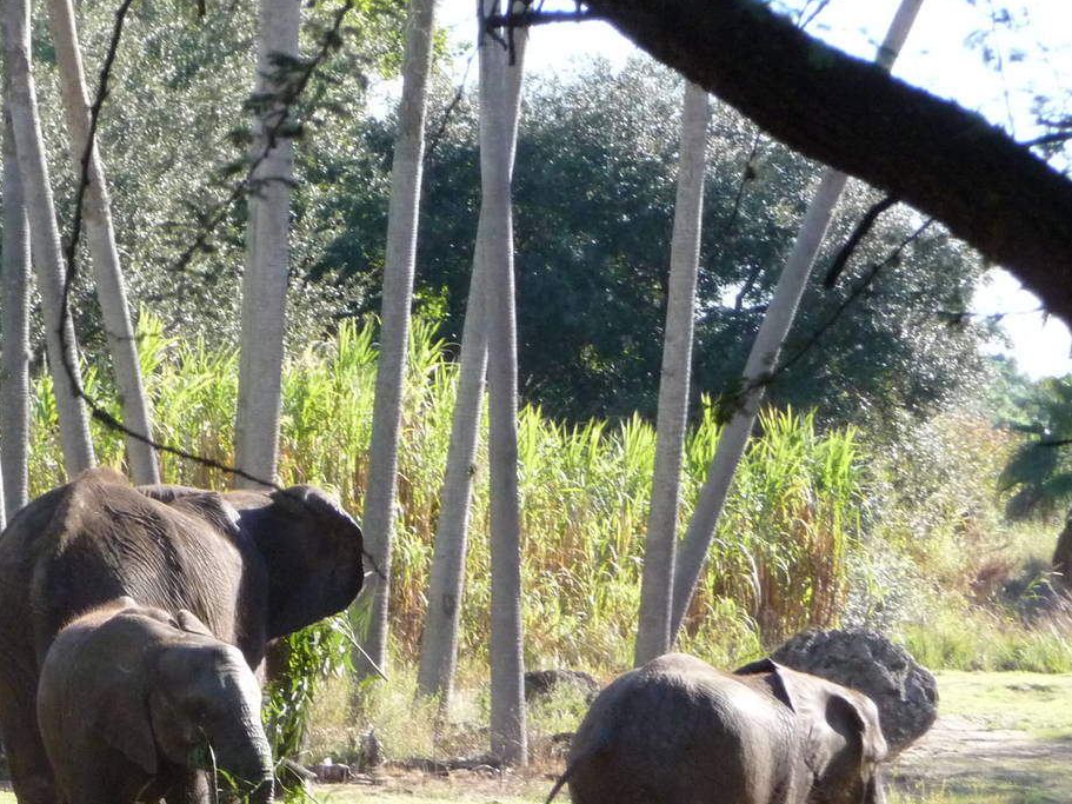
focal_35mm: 209
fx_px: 6472
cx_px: 242
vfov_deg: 7.1
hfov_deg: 9.5
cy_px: 530
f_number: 4.7
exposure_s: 1/500
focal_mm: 20.3
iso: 400
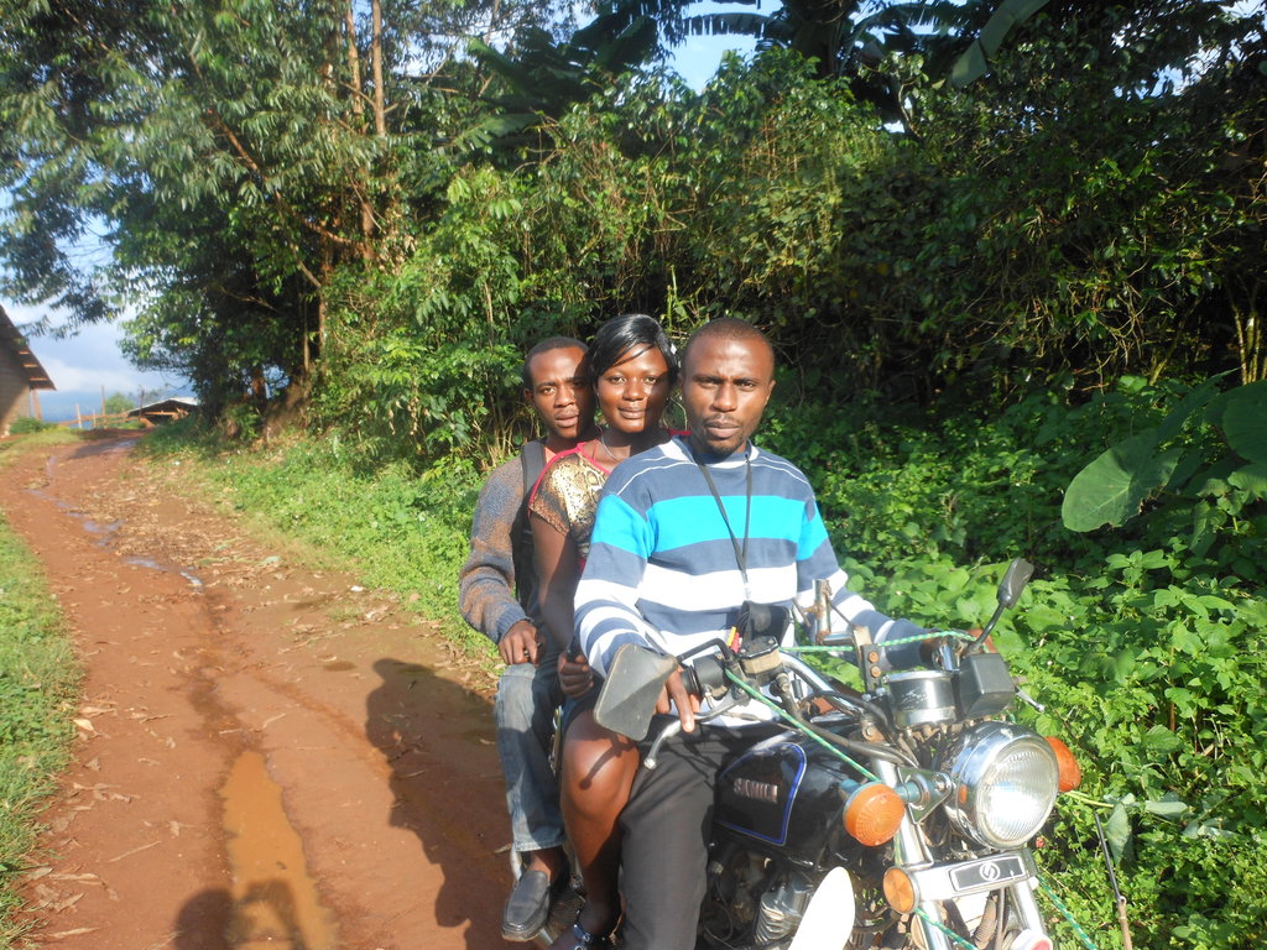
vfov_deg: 49.7
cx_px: 634
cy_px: 475
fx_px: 1025
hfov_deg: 63.4
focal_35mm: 28
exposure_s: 1/250
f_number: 3.7
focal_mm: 5
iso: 80
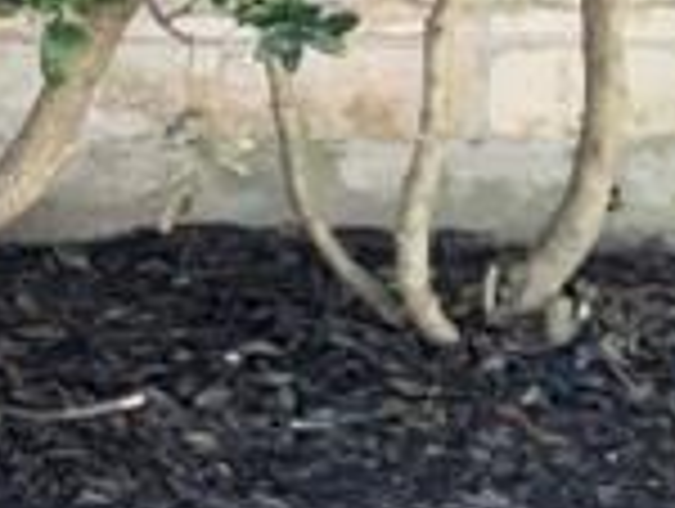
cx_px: -1274
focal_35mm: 184
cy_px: -652
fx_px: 3594
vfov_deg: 7.6
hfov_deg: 9.0
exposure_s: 1/60
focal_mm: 3
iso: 25
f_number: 1.8
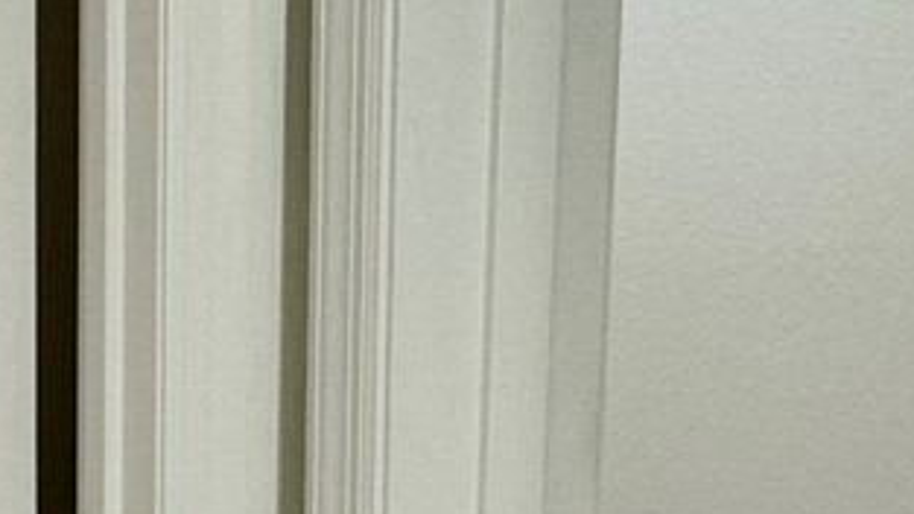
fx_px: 1890
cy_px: 435
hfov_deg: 27.1
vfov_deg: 15.4
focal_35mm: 78
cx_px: 385
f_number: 2.2
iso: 200
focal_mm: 2.22
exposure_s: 1/60
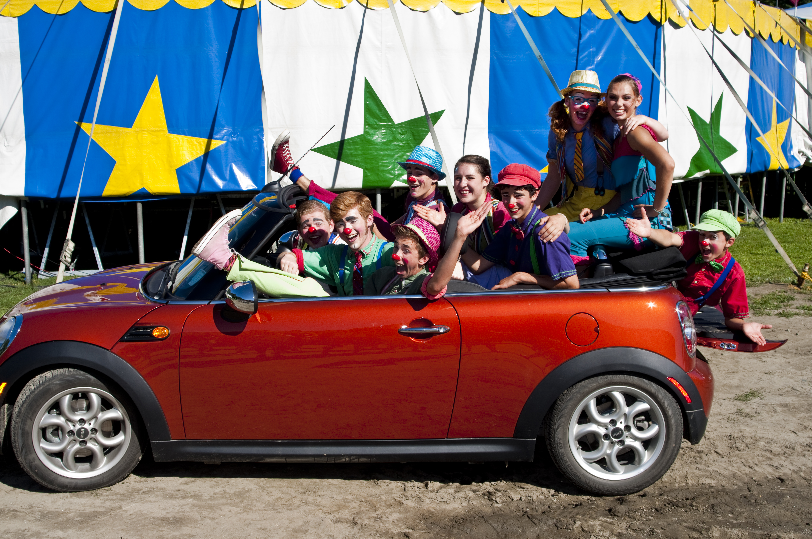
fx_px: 946
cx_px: 406
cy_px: 270
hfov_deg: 46.4
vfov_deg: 31.8
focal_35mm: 42
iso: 200
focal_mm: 28
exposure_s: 1/200
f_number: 11
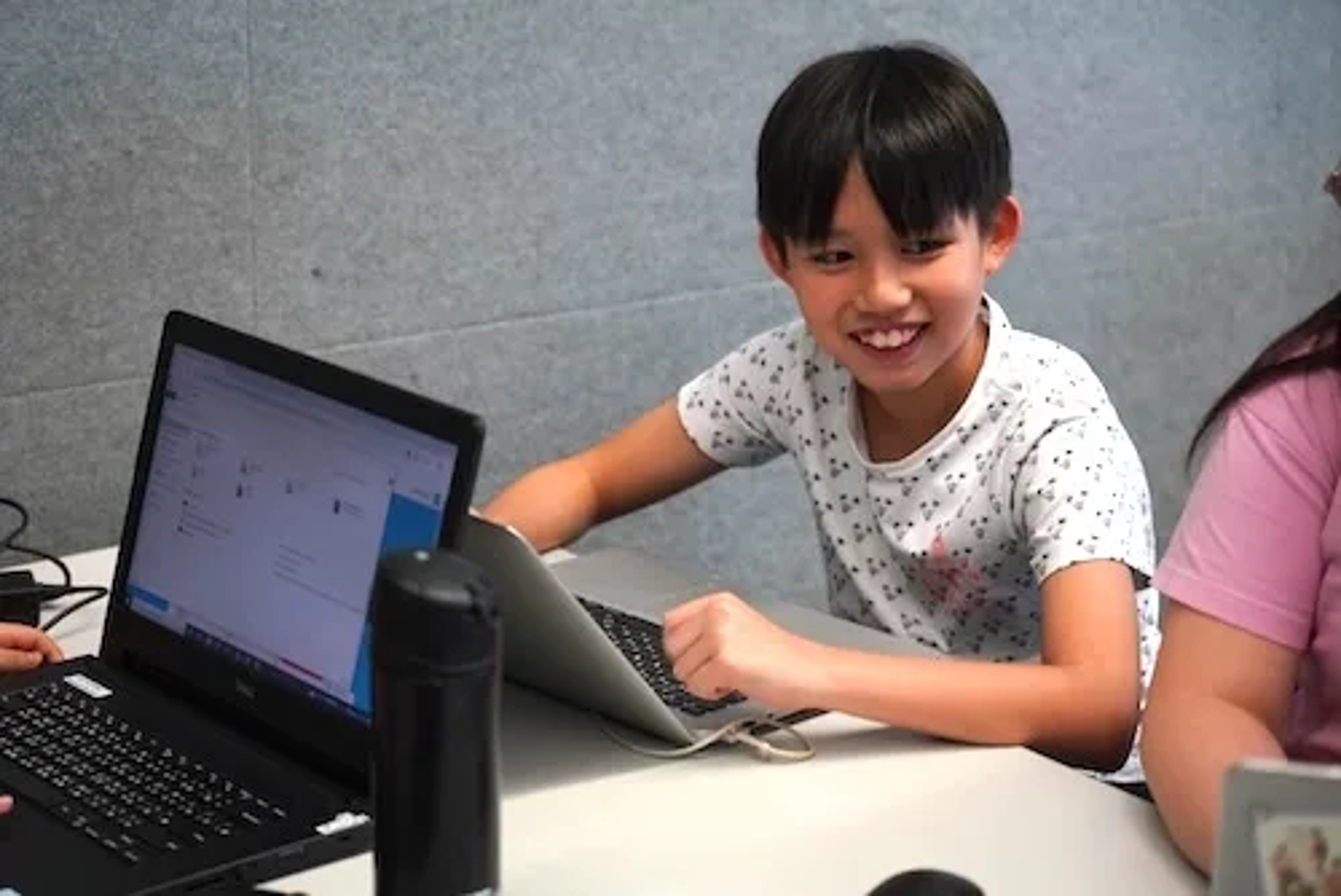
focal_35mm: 80
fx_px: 2982
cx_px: 670
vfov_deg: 17.1
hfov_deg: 25.3
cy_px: 448
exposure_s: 1/125
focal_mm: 80
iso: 1600
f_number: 4
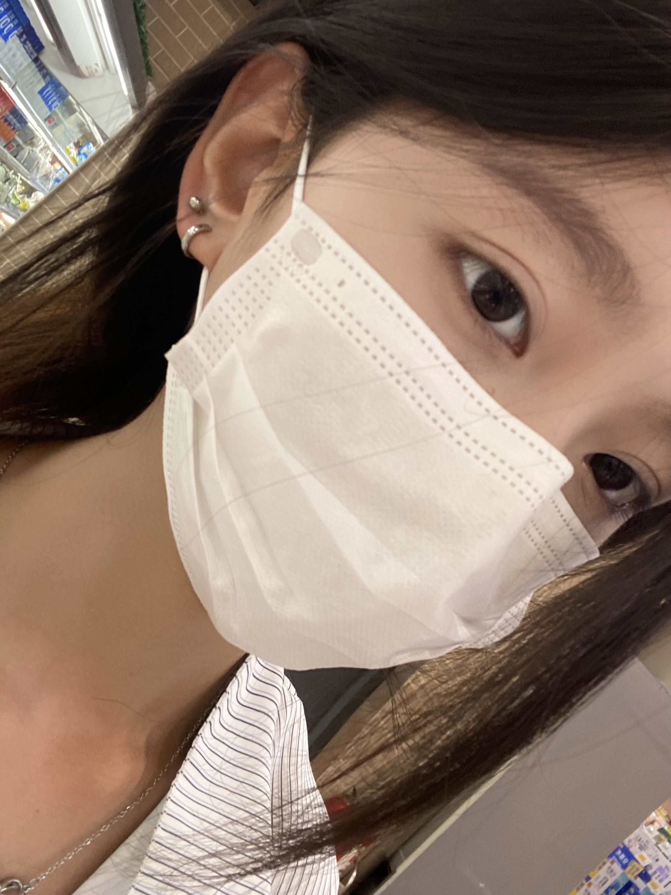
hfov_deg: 46.8
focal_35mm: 30
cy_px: 448
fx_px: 775
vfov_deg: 60.0
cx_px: 336
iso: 80
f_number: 2.2
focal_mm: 2.71
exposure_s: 1/50
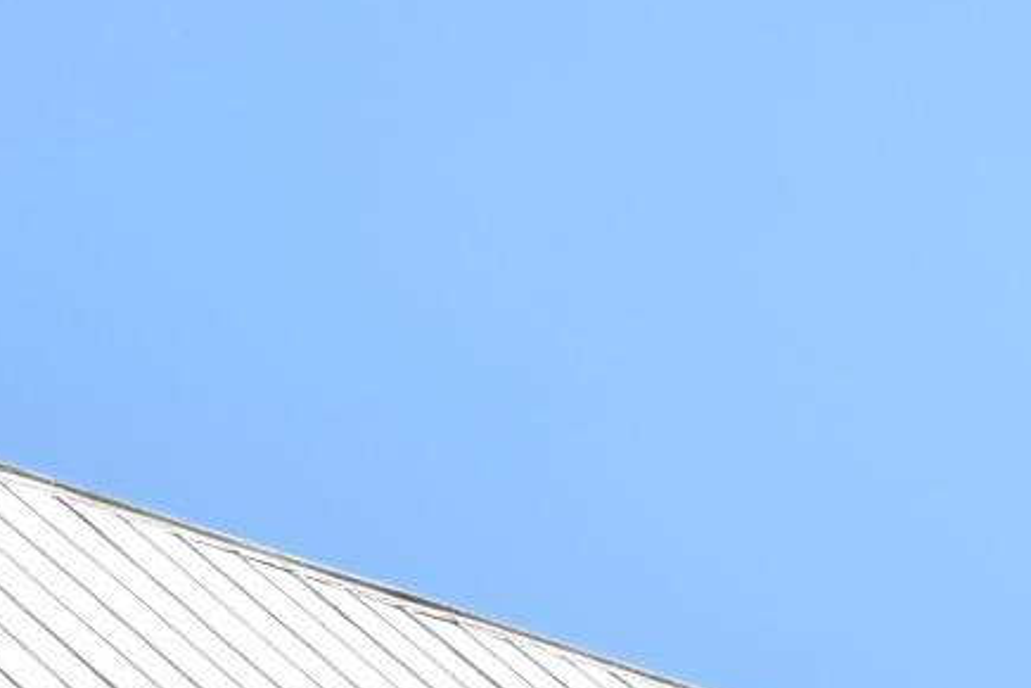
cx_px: -180
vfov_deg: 5.3
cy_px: 1979
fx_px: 7102
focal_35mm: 248
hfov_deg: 8.2
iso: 200
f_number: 10
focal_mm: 24
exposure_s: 1/400
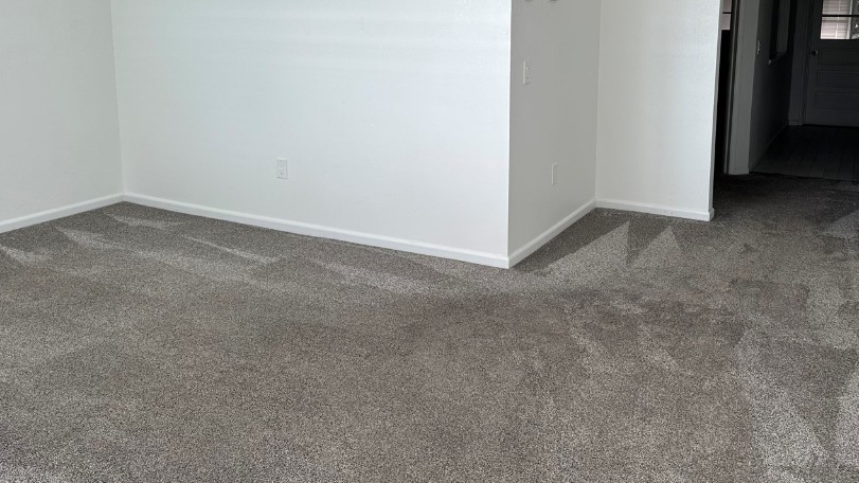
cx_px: 467
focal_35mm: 33
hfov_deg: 59.4
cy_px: 132
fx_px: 752
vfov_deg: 35.0
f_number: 1.78
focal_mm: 6.86
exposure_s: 1/121
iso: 64
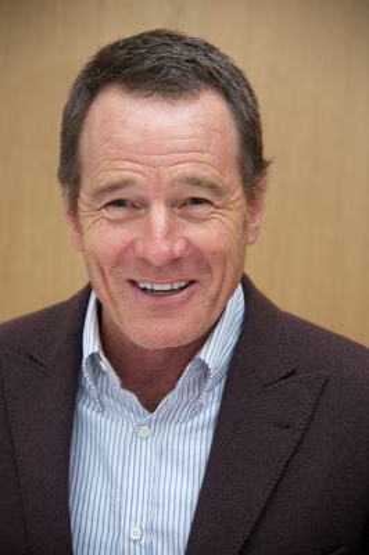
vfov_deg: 12.8
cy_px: 278
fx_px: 2464
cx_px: 184
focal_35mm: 160
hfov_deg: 8.6
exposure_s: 1/60
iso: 400
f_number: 5.6
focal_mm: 160
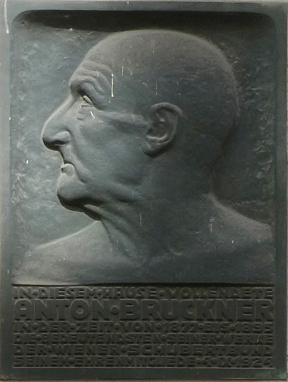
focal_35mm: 241
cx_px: 144
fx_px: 2667
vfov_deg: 8.2
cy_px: 191
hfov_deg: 6.2
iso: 160
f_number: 6.3
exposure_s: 1/100
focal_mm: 41.5
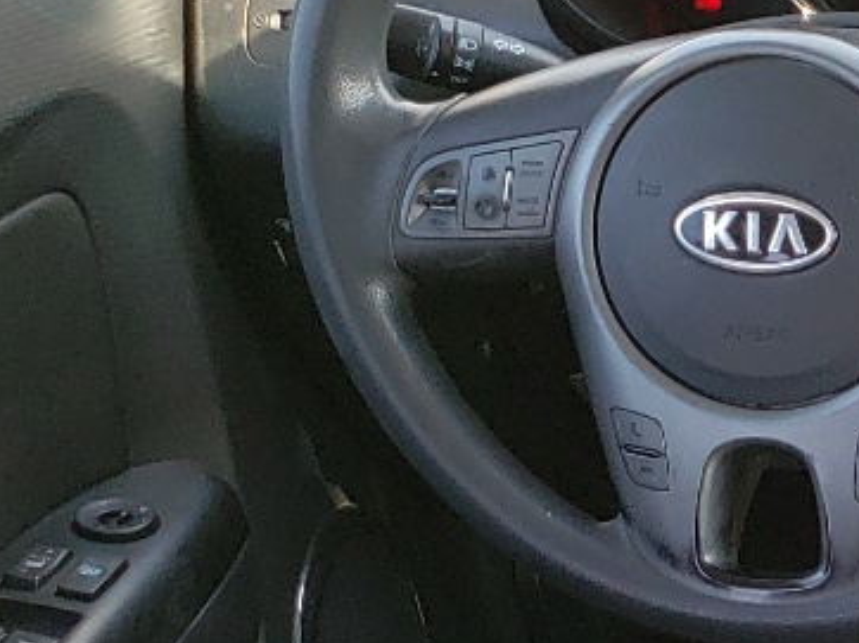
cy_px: 826
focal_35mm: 115
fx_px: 2852
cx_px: 1652
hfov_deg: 14.5
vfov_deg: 12.5
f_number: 1.5
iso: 50
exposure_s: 1/196
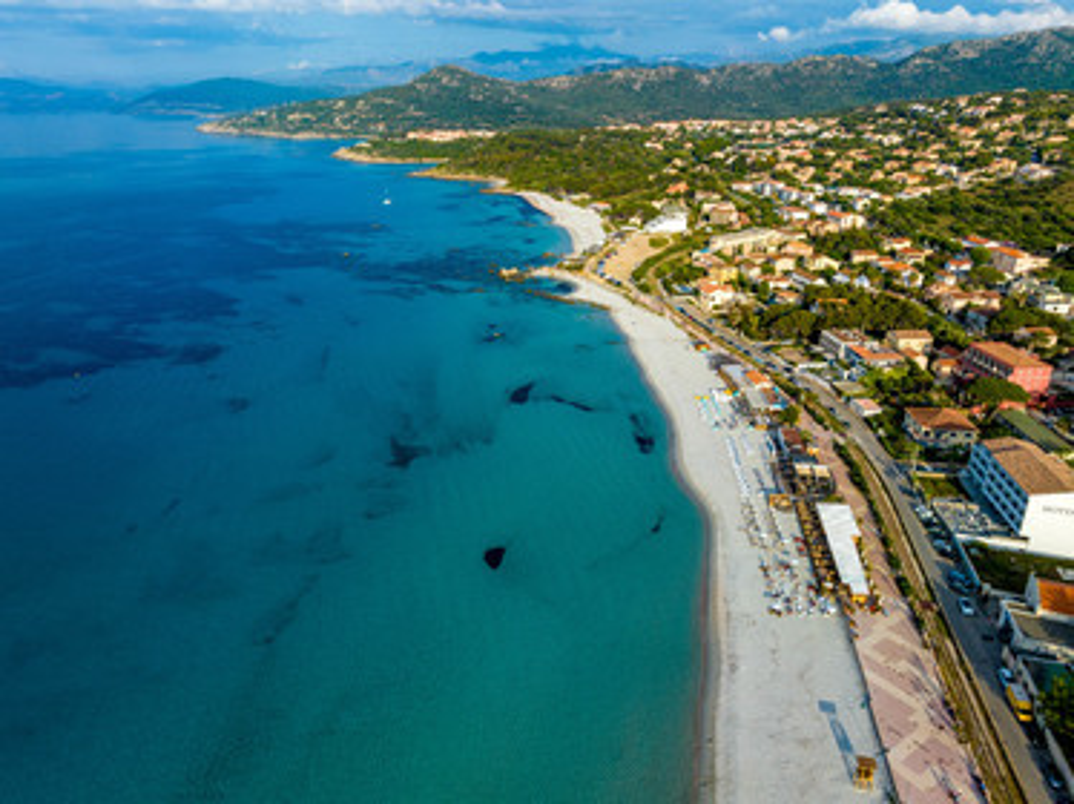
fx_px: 744
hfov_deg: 71.6
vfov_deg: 56.8
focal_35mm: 24
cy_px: 402
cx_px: 537
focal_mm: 12.3
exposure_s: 1/100
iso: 100
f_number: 11
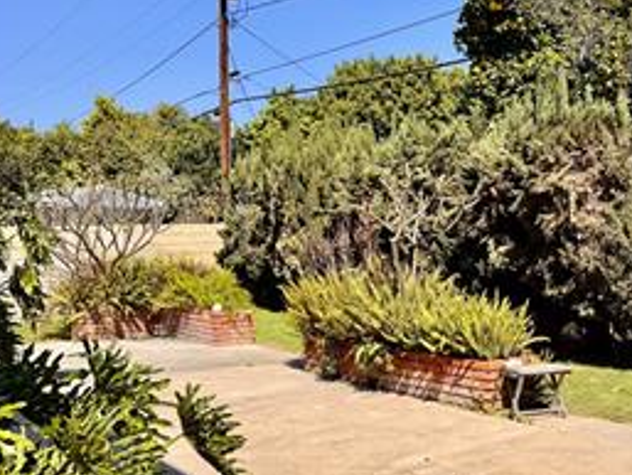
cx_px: 534
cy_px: 198
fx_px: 767
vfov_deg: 34.3
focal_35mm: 42
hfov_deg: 42.1
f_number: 1.78
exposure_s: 1/4310
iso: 80
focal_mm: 6.76
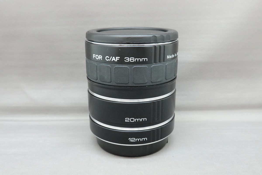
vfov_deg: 36.9
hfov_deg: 53.1
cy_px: 88
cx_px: 131
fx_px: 262
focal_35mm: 36
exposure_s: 1/40
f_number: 5.6
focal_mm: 13.29
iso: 2000
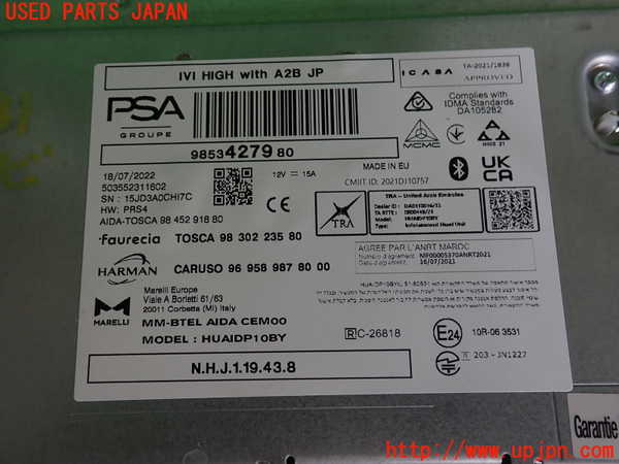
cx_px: 310
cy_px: 232
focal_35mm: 30
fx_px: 536
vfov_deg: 46.8
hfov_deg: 60.0
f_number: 2.3
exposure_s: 1/80
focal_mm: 5.4
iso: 100
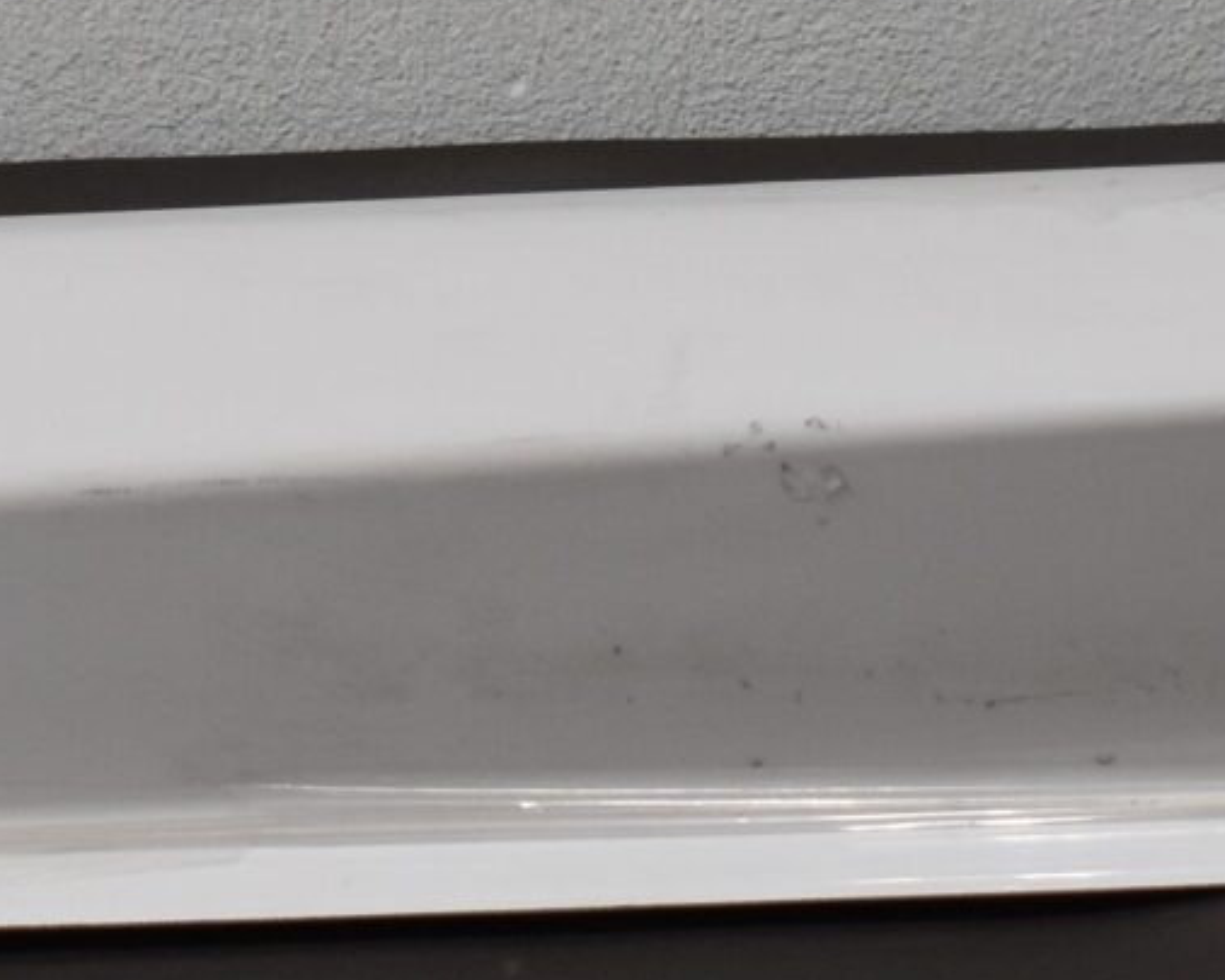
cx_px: 414
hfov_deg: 8.5
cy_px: 480
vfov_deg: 6.8
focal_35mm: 228
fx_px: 8268
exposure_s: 1/250
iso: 450
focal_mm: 32
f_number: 4.5
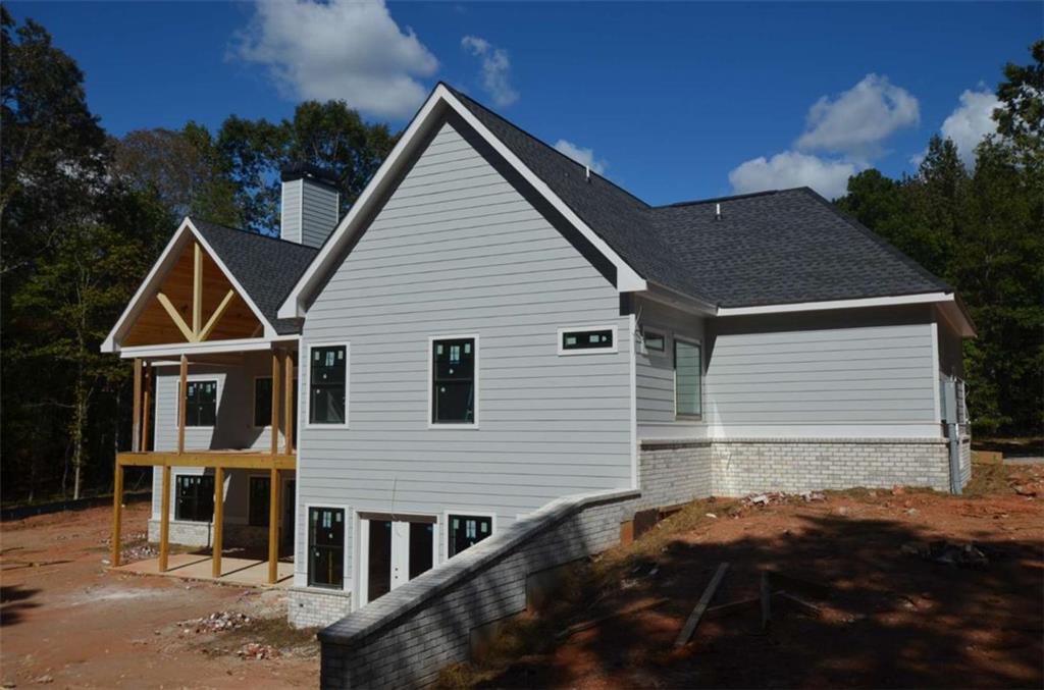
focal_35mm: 30
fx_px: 868
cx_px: 522
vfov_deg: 43.4
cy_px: 345
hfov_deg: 62.1
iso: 100
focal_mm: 20
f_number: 10
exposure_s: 1/400
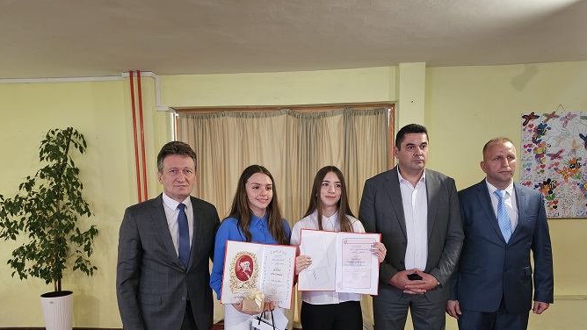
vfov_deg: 38.1
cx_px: 313
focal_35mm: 30
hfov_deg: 64.2
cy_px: 240
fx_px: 467
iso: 500
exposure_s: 1/25
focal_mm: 6.3
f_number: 1.7
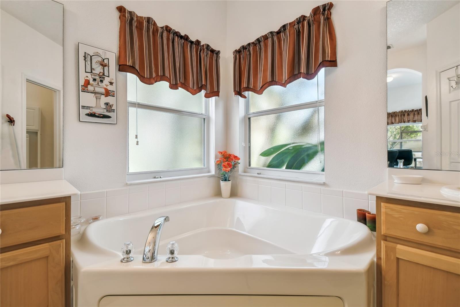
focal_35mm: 15
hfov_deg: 100.4
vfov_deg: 77.3
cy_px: 154
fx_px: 192
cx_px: 230
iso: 100
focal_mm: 10
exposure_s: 1/15
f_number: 7.1
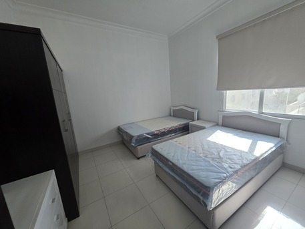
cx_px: 152
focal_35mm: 13
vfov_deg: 89.9
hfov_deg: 106.2
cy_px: 114
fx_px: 115
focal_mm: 2.2
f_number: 1.9
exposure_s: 1/100
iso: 200
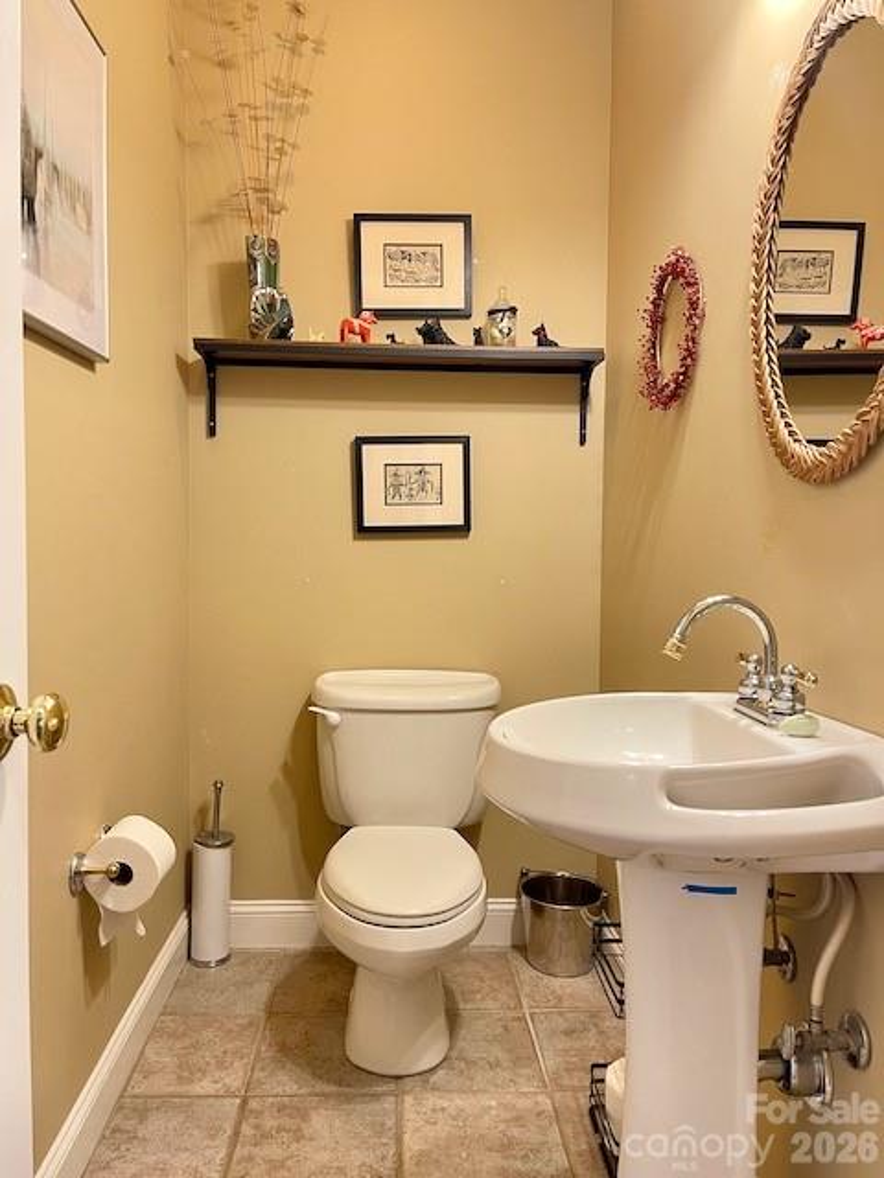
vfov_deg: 69.4
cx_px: 442
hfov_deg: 54.9
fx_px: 851
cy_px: 589
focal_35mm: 25
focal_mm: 5.1
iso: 160
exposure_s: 1/60
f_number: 1.6
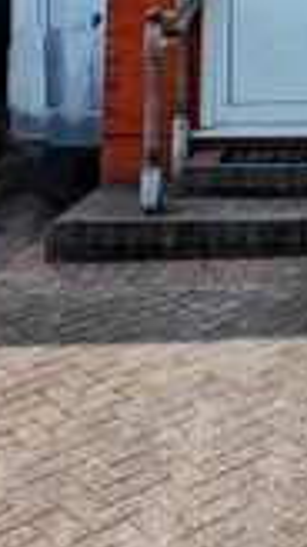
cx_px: 422
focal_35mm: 74
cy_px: -222
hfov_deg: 15.3
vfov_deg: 23.9
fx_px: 1073
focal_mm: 2.35
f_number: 2.2
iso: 54
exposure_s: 1/6623
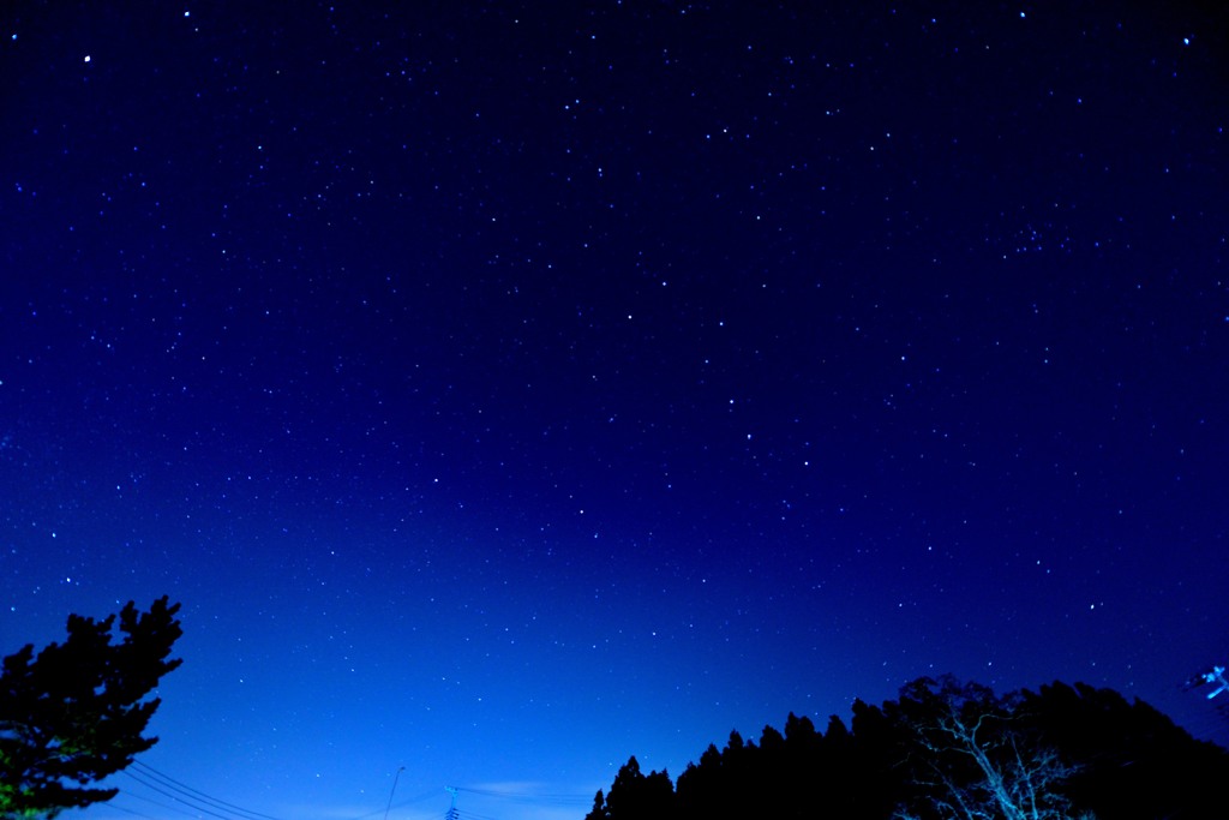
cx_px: 614
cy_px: 410
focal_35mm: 14
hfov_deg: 104.2
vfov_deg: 81.2
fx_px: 478
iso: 800
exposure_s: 30.3
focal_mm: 14
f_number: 2.8
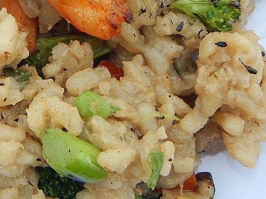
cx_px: 8
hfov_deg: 9.4
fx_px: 1606
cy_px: -39
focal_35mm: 209
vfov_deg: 7.1
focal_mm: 13.5
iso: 125
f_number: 4.2
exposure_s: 1/100
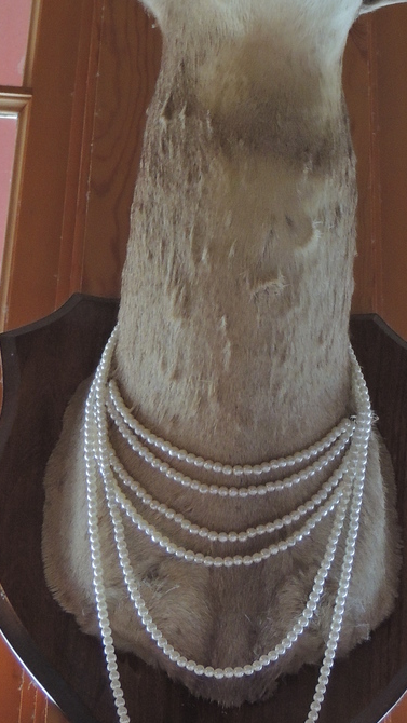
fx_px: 1995
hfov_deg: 11.6
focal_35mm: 104
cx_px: 269
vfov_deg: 20.3
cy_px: 155
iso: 400
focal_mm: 8.9
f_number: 3.6
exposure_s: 1/15
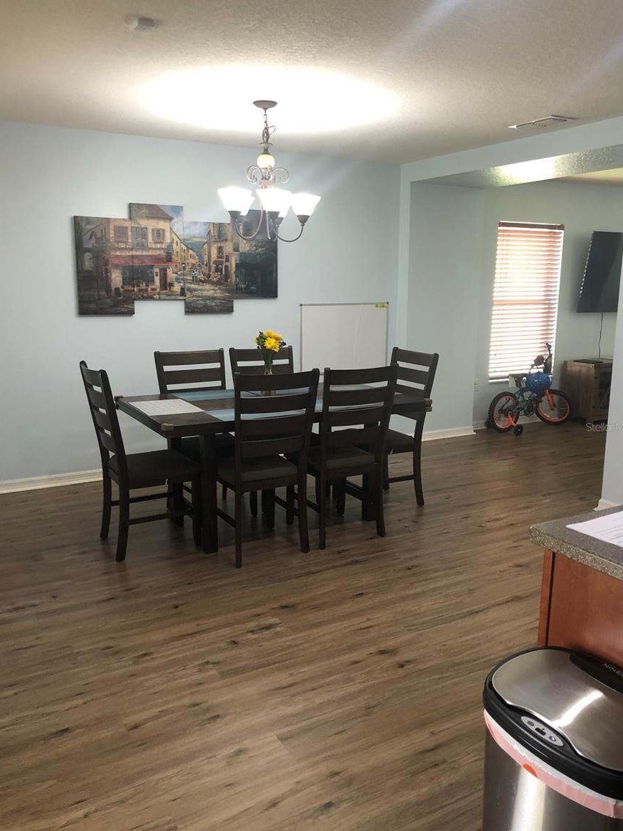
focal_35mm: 29
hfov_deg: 48.2
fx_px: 696
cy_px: 427
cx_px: 314
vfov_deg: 61.7
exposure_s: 1/24
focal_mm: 3.99
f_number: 1.8
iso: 40
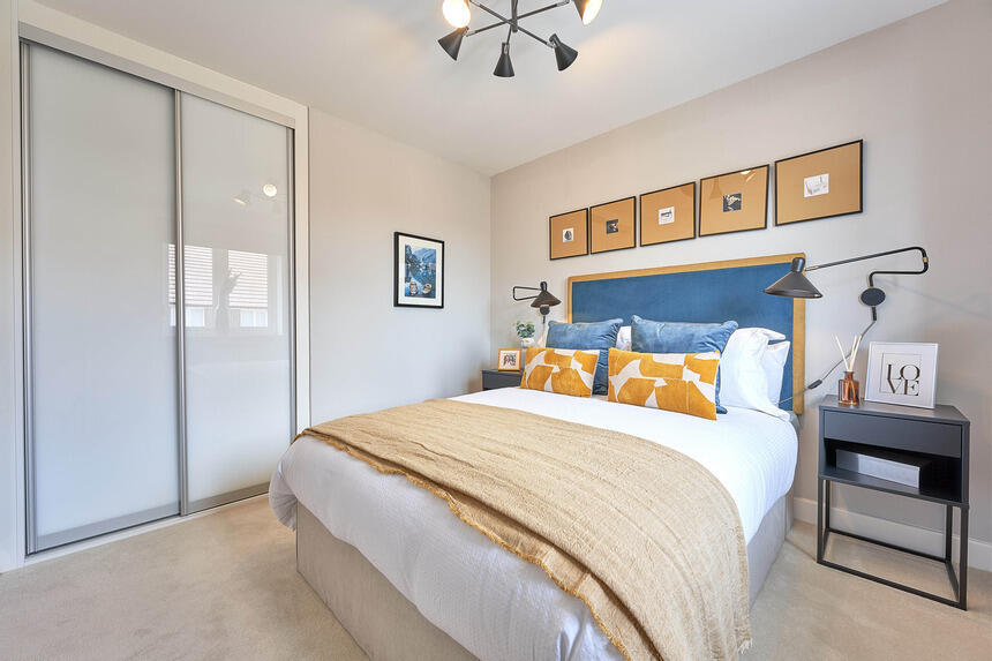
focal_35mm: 14
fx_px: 386
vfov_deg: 81.2
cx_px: 496
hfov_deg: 104.3
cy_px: 330
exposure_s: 1/2
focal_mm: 14
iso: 100
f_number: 10
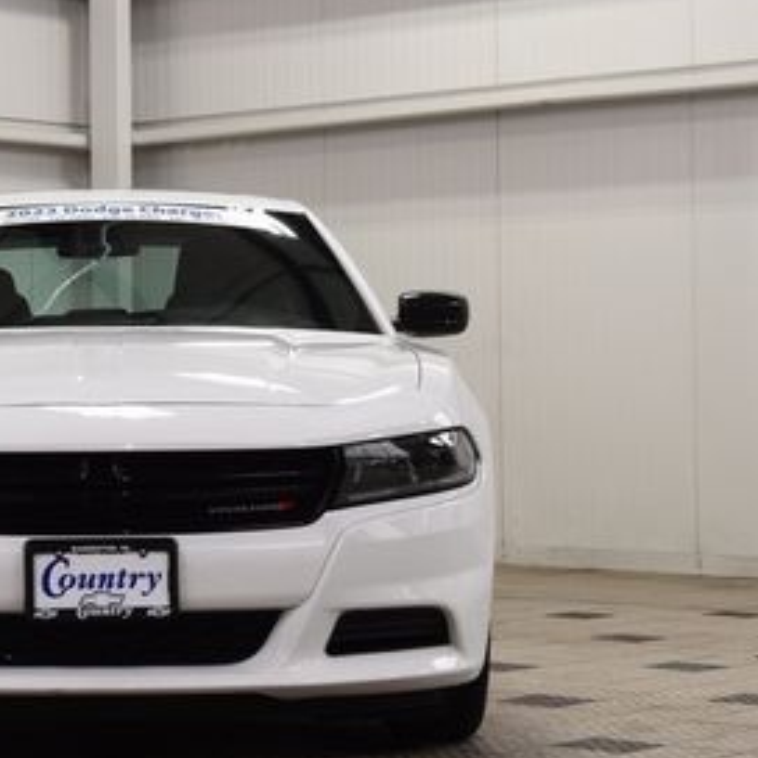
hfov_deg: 16.4
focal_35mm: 105
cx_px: 100
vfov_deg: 16.6
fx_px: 2601
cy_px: 436
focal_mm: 35
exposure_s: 1/30
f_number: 7.1
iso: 400
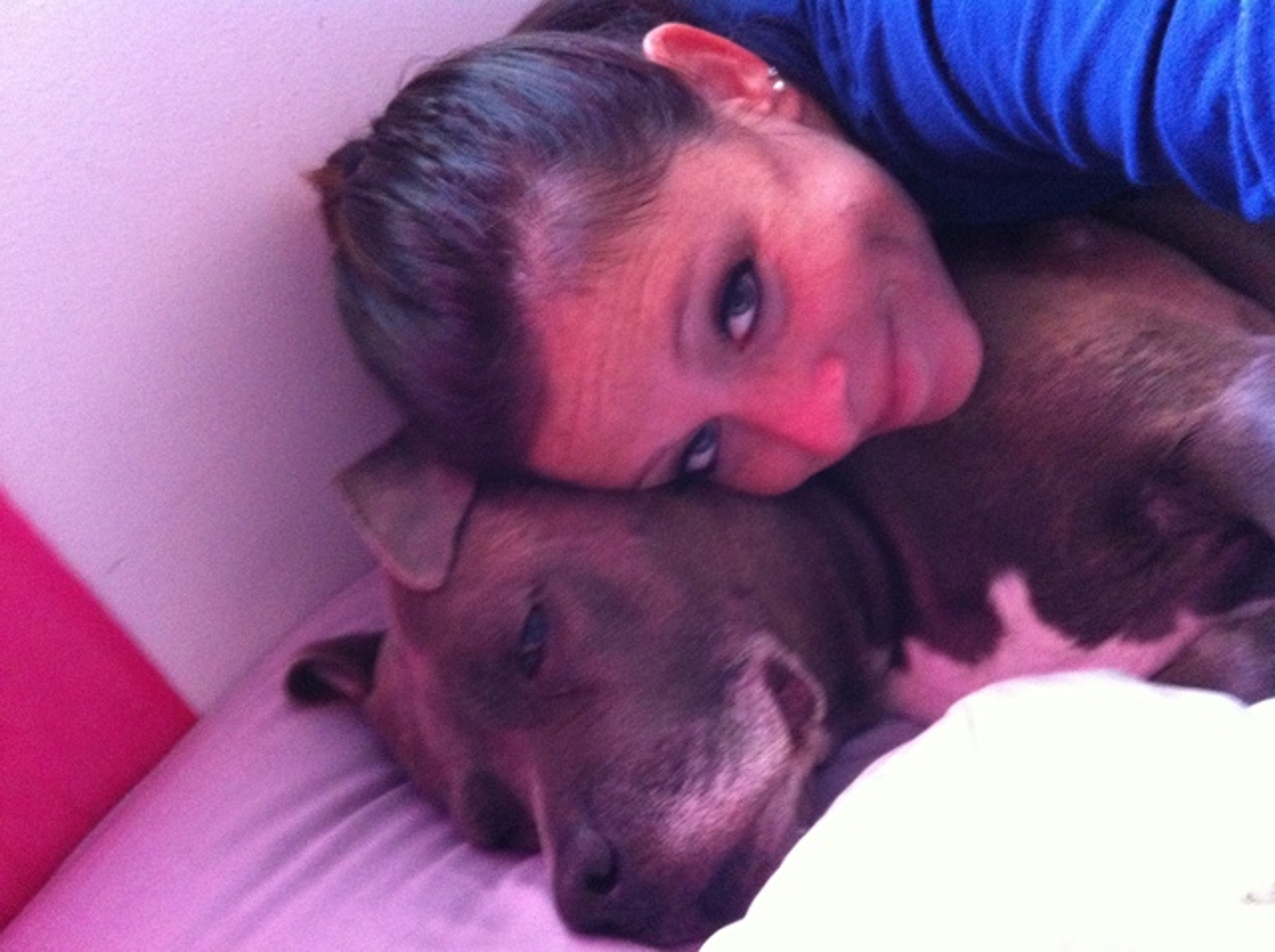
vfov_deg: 40.6
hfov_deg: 52.7
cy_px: 476
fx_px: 1287
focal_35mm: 35
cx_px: 638
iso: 640
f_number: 2.8
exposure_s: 1/15
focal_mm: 3.85
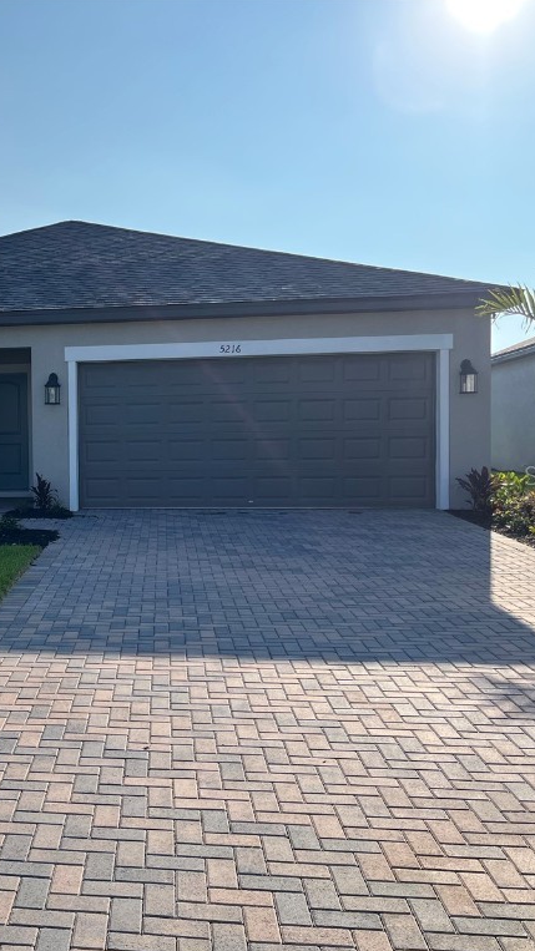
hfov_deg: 29.2
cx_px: 4
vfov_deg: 52.8
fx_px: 959
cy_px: 475
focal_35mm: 38
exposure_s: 1/4484
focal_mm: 5.1
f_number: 1.6
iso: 50
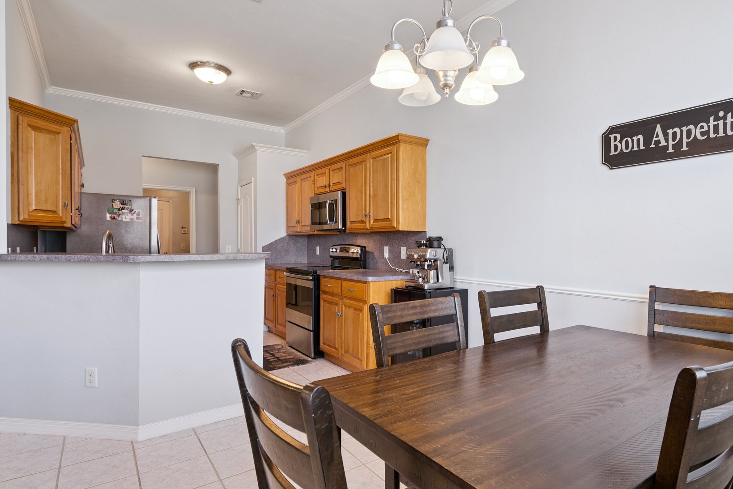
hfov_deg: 83.3
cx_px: 426
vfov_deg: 61.9
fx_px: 407
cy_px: 259
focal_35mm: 20
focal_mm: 16
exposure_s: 1/10
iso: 200
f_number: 7.1
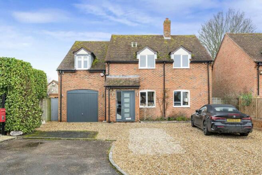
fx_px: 189
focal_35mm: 26
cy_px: 88
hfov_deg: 69.4
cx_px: 131
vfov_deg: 49.5
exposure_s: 1/125
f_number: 8
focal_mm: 26
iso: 2000
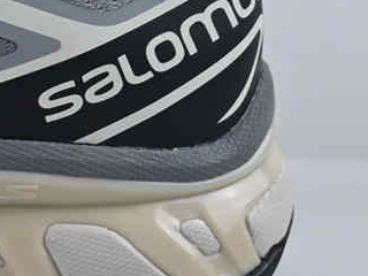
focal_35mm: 165
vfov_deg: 9.0
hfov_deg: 11.3
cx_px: -261
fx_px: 1751
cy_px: 16
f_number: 5.6
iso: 280
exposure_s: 1/125
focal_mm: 30.5
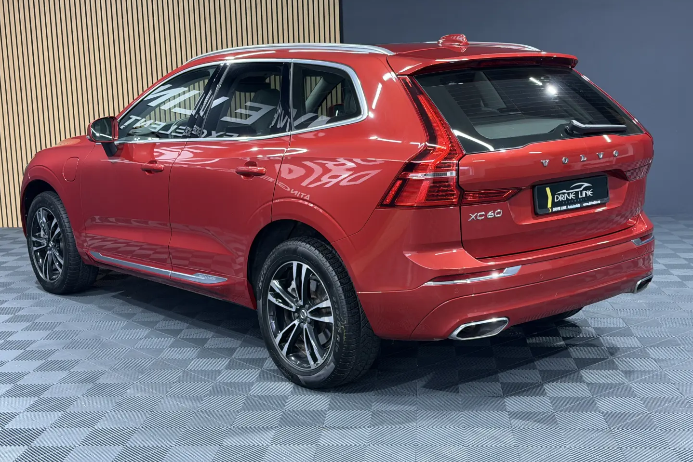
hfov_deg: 39.6
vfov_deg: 27.0
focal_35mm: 50
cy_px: 216
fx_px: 963
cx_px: 346
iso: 200
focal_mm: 6.76
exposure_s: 1/50
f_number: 1.78
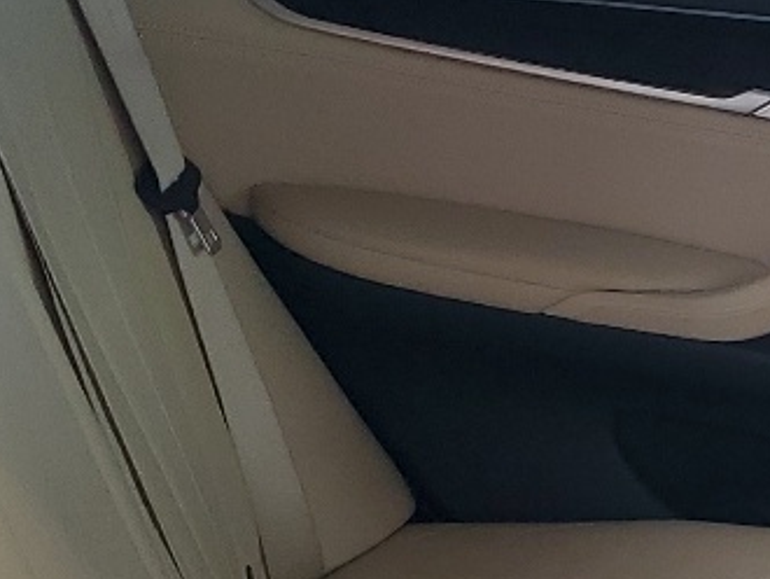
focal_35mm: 126
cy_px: 724
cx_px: 1062
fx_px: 2805
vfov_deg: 11.5
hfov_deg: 14.8
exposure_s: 1/263
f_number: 1.5
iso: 50
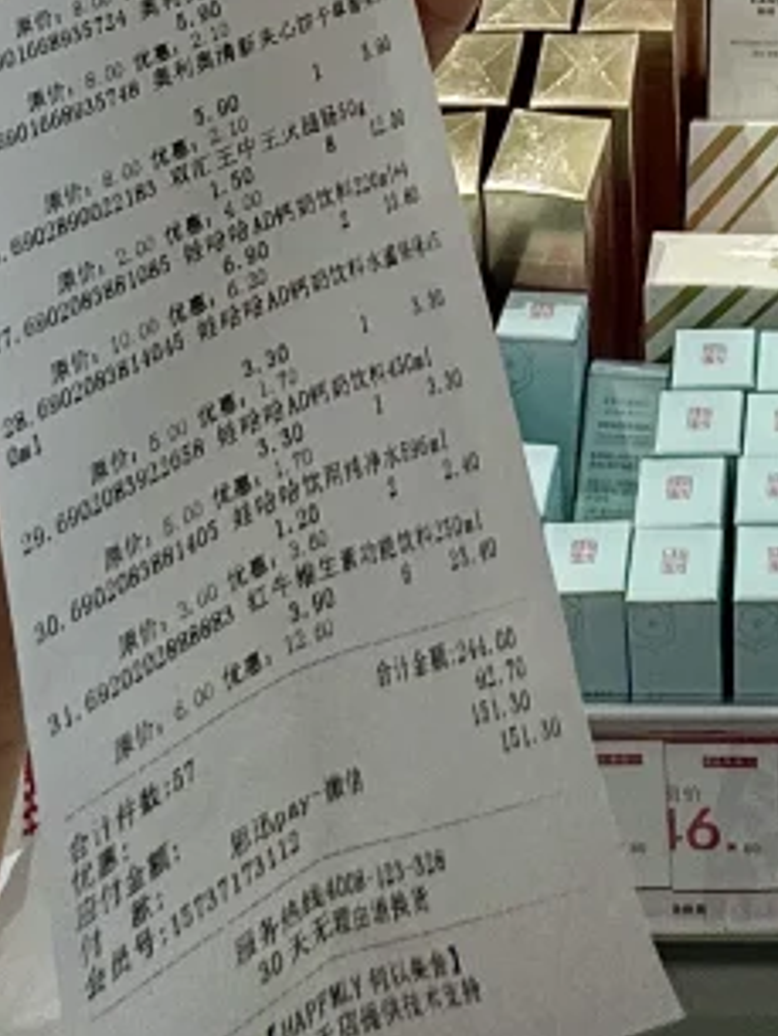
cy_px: -1043
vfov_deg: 18.6
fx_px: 1976
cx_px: 866
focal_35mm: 66
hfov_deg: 21.1
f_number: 2.2
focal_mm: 2.22
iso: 40
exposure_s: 1/100
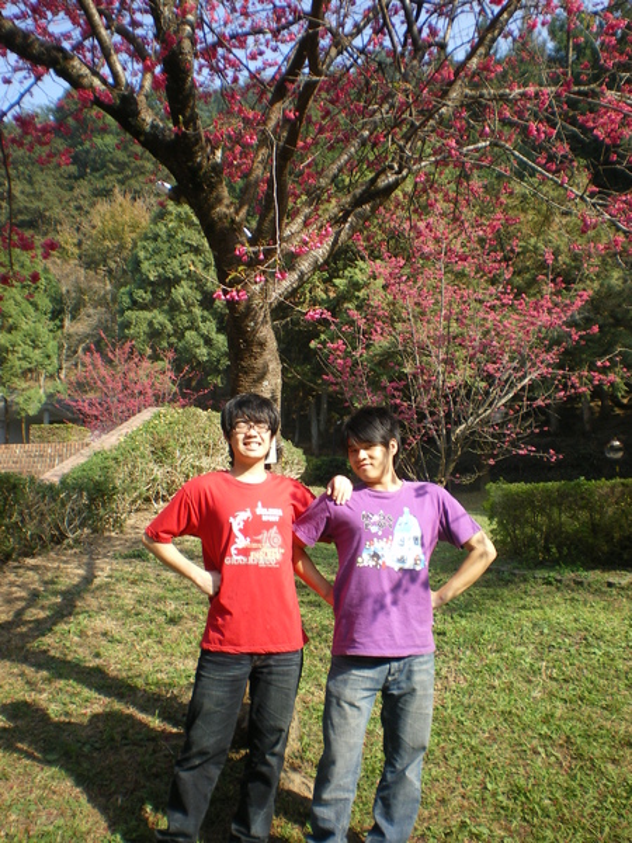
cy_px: 422
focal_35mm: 36
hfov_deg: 39.7
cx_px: 316
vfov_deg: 51.4
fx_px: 876
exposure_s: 1/125
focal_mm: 6.3
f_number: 4.6
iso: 50
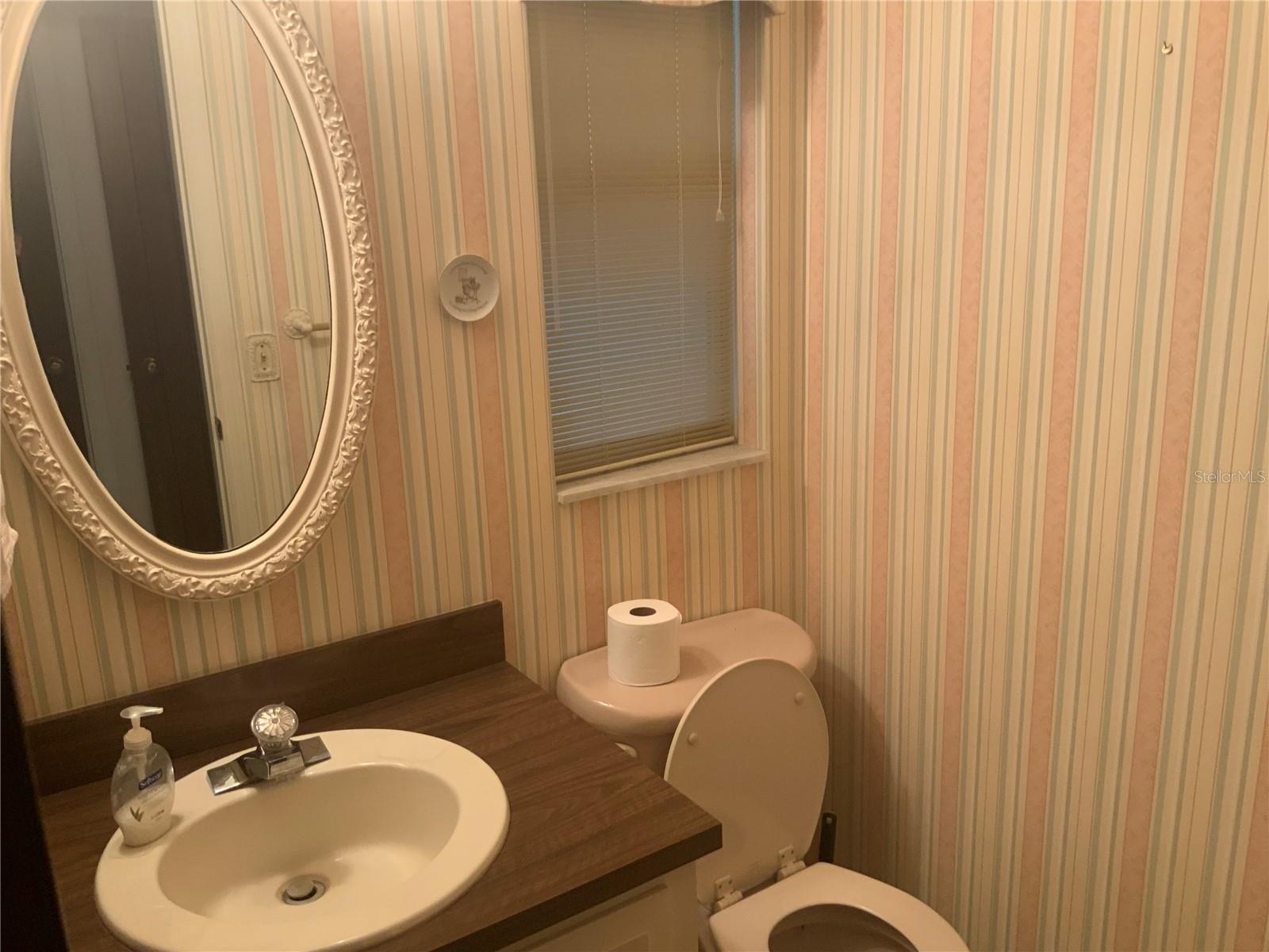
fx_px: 1063
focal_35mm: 29
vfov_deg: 48.2
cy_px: 476
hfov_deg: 61.7
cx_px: 634
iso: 100
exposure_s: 1/60
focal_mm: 3
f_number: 1.8
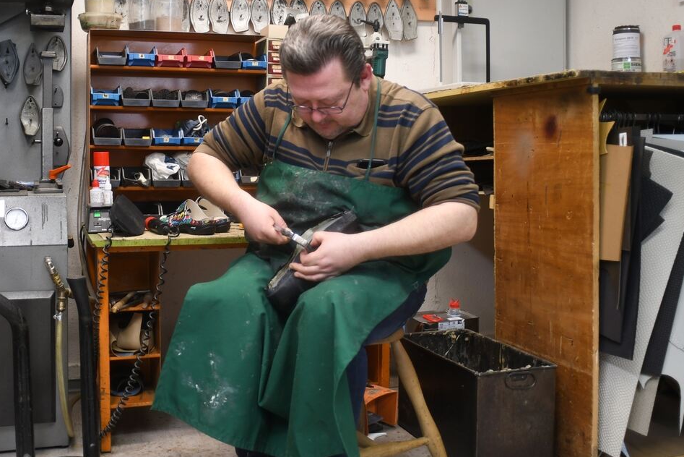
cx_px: 256
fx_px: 722
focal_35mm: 38
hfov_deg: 50.2
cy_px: 170
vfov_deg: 34.9
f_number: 2.8
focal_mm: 20
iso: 400
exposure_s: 1/60
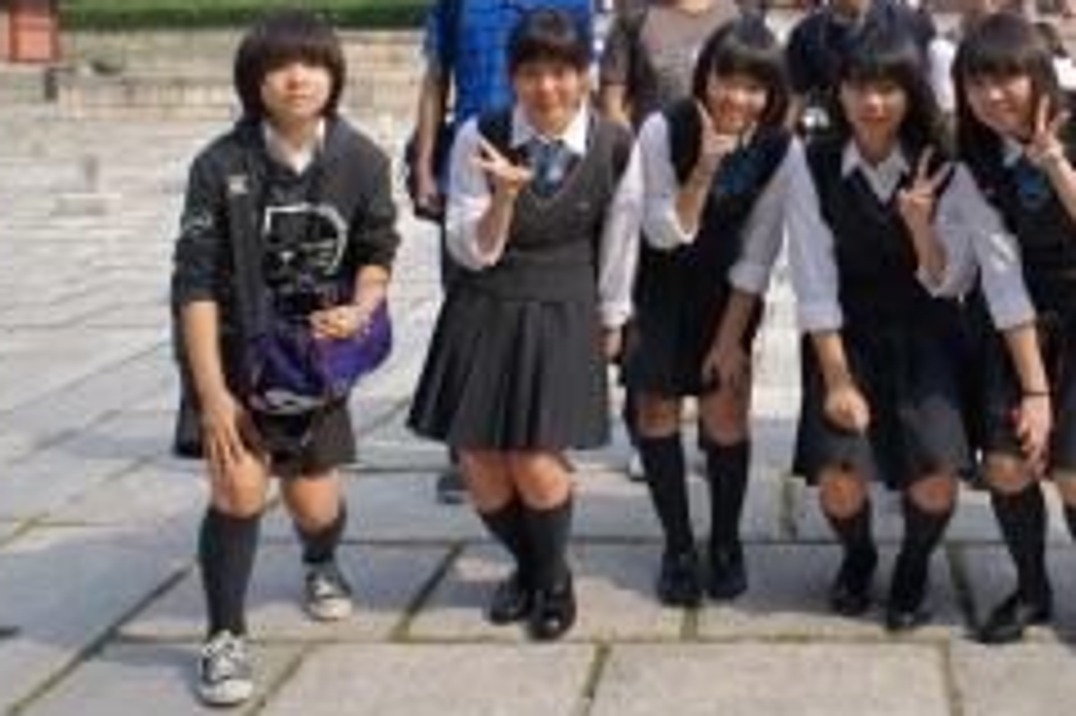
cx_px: 806
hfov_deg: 42.3
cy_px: 72
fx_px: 1344
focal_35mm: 45
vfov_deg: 28.7
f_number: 5
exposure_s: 1/1000
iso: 200
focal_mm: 16
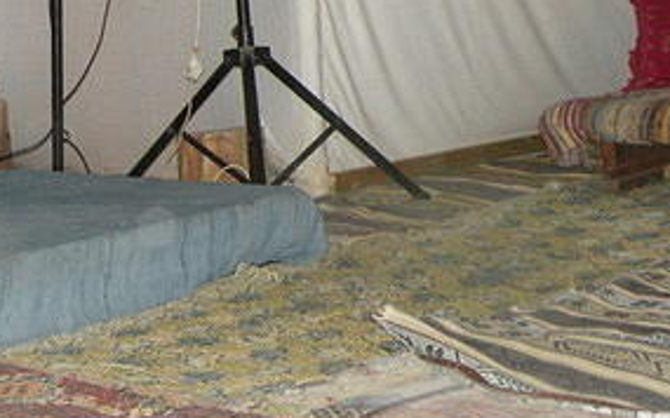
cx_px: -47
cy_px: -96
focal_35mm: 100
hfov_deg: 20.0
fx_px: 1826
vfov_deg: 12.7
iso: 369
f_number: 3.2
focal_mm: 7.4
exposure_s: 1/60
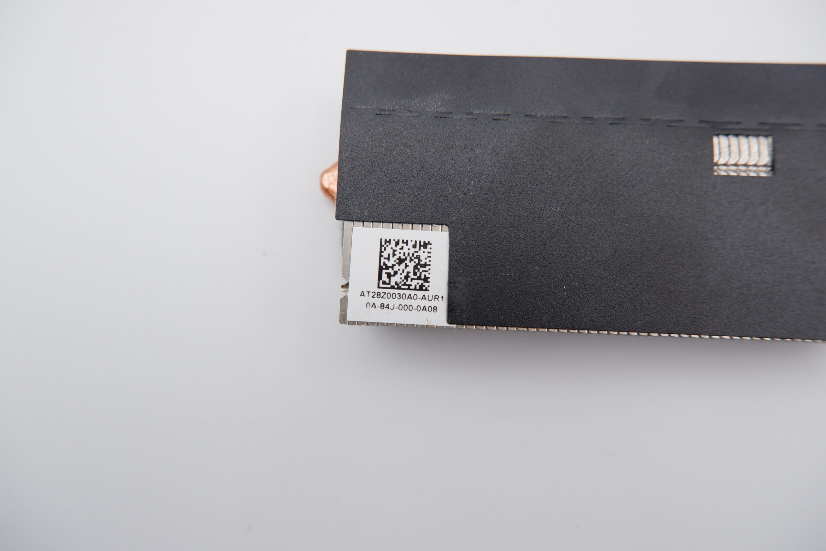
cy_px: 276
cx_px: 413
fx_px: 528
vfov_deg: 55.1
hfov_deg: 76.1
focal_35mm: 23
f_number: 5.6
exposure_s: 1/180
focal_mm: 15
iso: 800
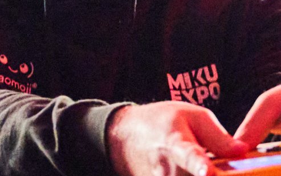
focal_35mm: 608
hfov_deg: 3.5
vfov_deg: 2.2
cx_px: 109
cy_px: -27
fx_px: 4656
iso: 25600
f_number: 2.8
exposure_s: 1/400
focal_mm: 115
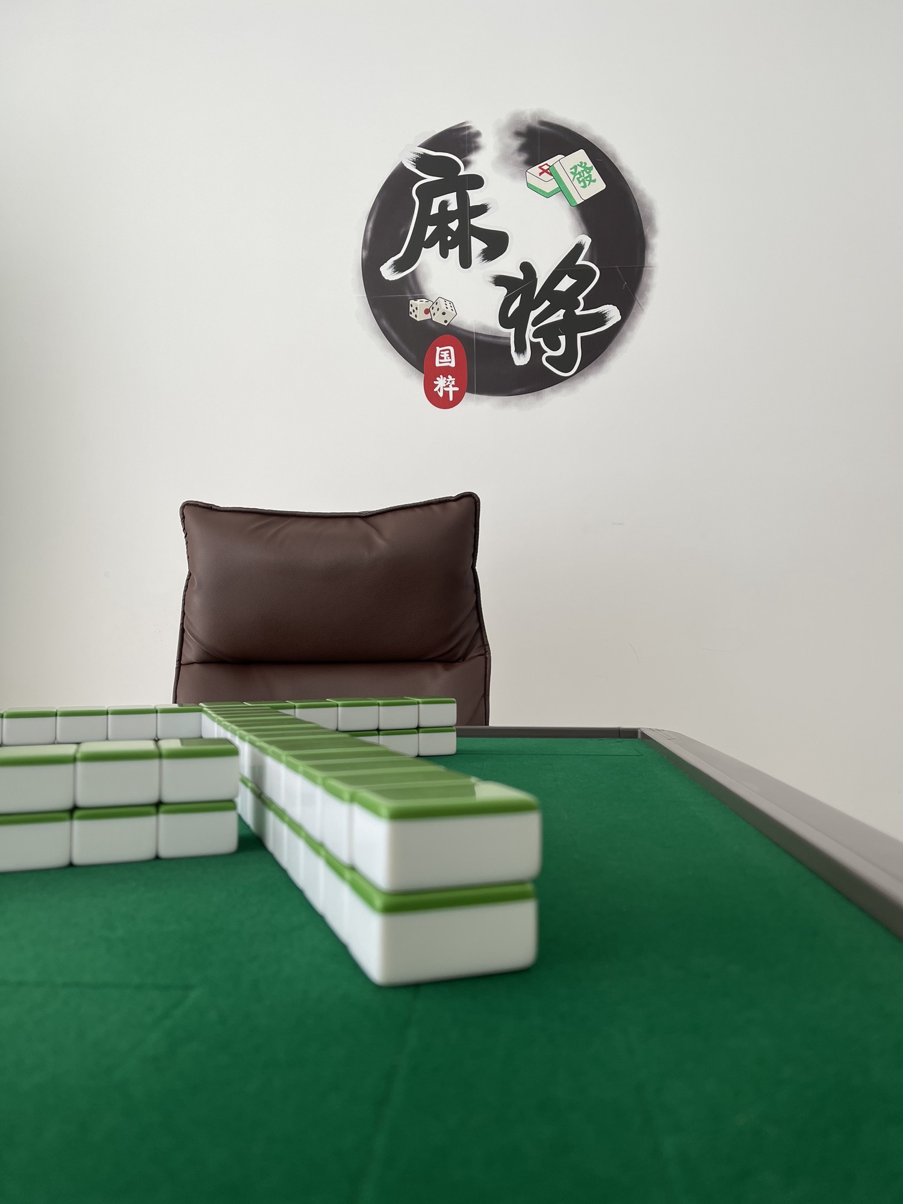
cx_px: 452
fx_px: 904
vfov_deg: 67.3
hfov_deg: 53.1
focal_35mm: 26
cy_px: 602
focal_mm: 5.1
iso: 32
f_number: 1.6
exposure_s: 1/121
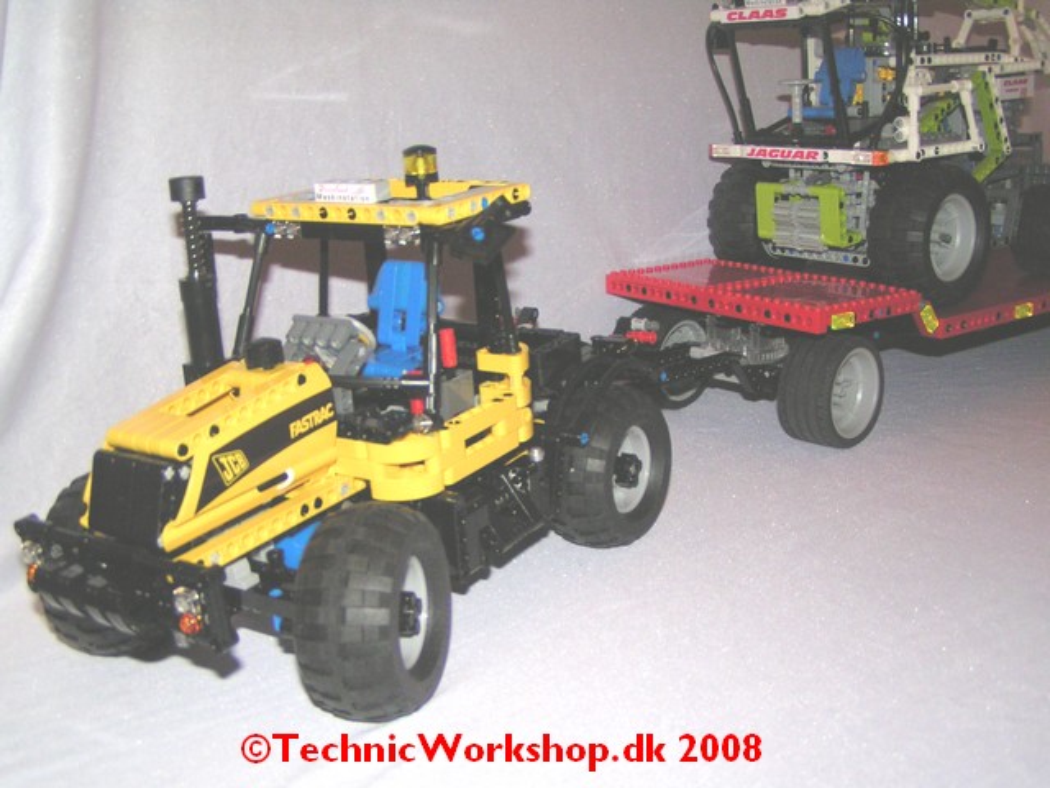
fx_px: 1153
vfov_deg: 37.7
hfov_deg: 49.0
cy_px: 394
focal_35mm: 38
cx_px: 525
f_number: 2.8
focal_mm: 5.8
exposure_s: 1/40
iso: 200
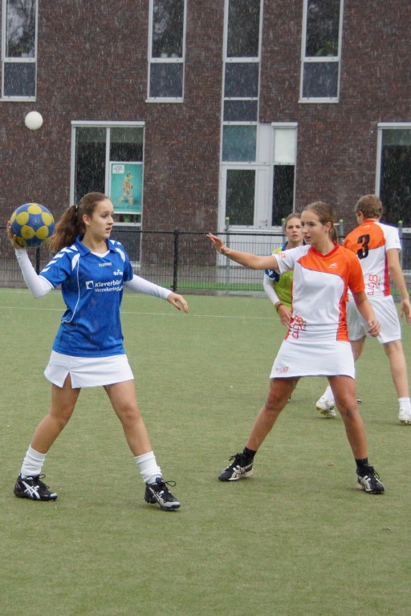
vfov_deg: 24.6
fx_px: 1413
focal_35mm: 82
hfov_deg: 16.6
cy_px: 308
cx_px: 206
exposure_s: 1/400
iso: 1600
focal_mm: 55
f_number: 5
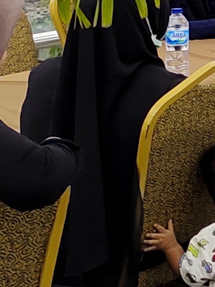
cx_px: 852
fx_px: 1672
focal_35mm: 202
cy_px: -84
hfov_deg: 6.1
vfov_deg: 9.6
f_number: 1.89
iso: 169
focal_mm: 5.42
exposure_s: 1/100
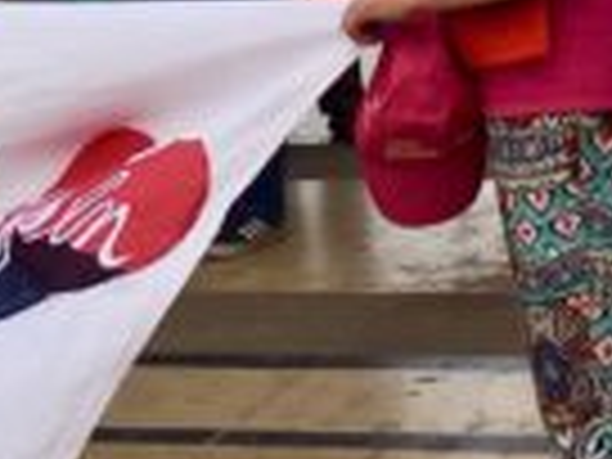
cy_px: -486
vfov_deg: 8.3
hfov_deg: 11.6
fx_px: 3006
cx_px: 400
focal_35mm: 170
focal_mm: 4.15
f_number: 2.2
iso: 32
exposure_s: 1/1319
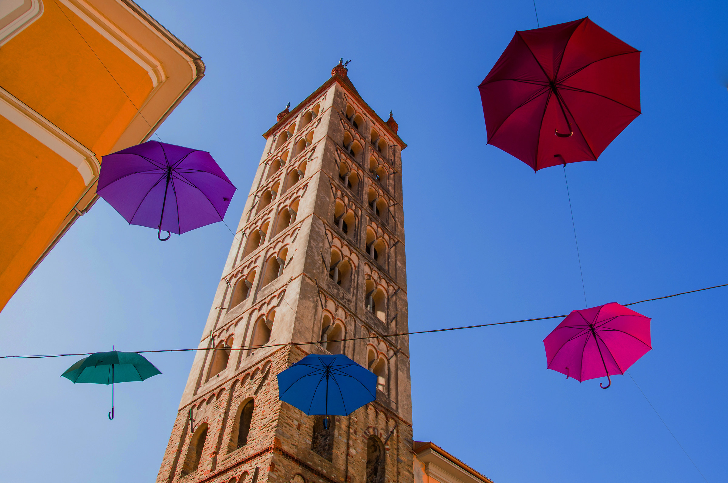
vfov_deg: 43.5
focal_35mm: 30
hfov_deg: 62.0
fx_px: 606
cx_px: 364
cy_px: 242
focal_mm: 20
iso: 200
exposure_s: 1/200
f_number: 7.1
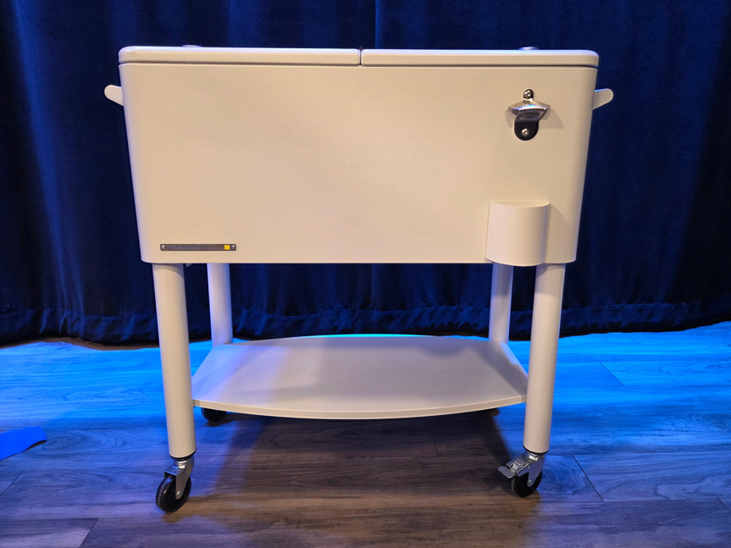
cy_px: 266
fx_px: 507
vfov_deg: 56.8
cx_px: 378
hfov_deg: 71.6
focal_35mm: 24
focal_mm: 5.4
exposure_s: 1/63.3
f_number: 1.8
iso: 250
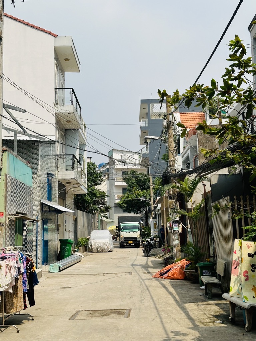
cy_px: 170
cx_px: 128
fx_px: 473
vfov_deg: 39.7
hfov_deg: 30.3
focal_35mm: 48
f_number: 1.78
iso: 64
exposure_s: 1/5263
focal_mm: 6.86
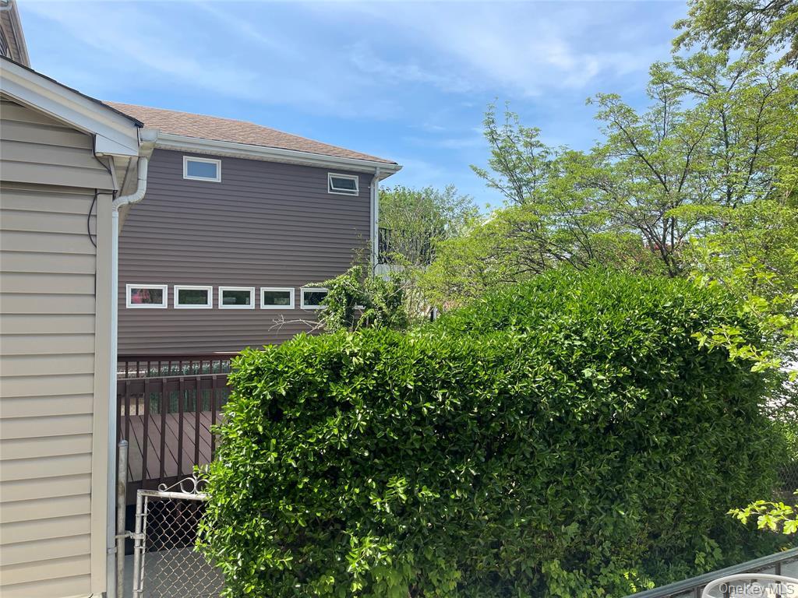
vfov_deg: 54.9
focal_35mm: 25
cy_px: 299
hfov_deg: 69.4
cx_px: 399
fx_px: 576
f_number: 1.6
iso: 32
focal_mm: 5.1
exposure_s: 1/2049
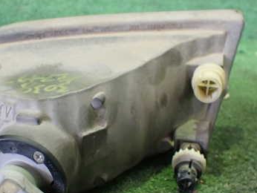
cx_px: 103
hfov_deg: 36.7
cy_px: 114
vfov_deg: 28.0
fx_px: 386
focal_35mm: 52
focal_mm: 5.4
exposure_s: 1/40
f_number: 2.3
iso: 800
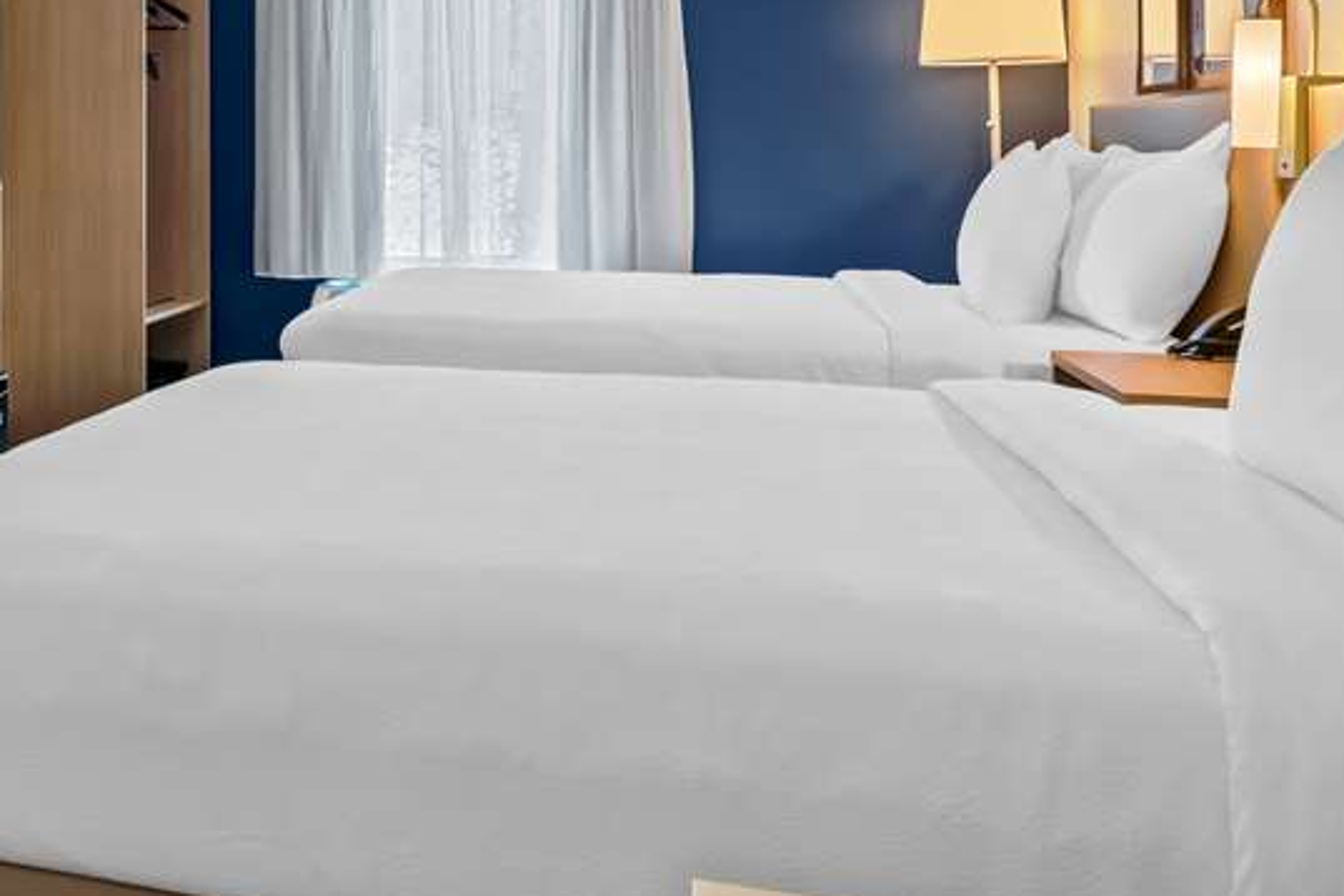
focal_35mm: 40
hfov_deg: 44.2
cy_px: 123
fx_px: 1493
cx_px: 139
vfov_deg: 32.1
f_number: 8
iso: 400
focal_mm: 14
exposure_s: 1/6
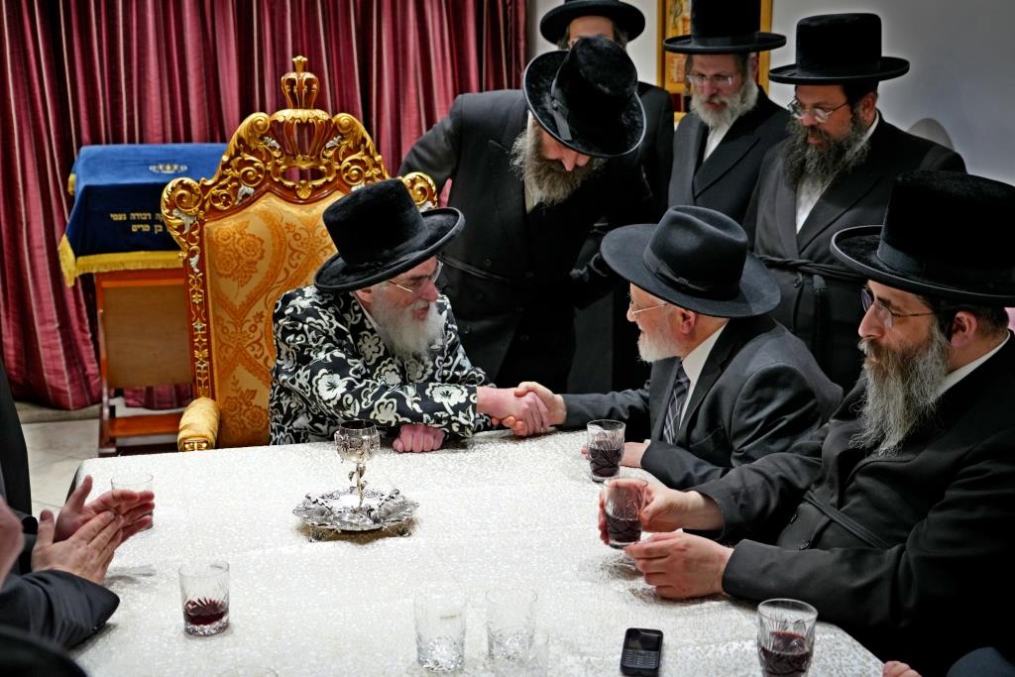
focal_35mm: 44
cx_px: 508
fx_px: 1241
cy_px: 338
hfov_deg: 44.5
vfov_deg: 30.5
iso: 1600
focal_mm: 44
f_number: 4.5
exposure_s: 1/125
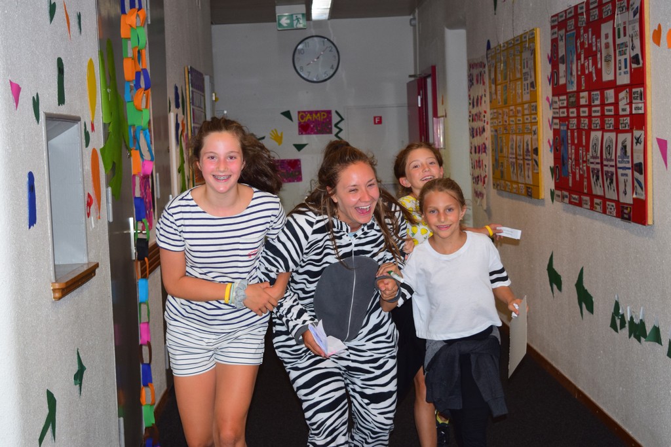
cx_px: 336
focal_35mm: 68
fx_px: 1258
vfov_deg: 20.2
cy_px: 224
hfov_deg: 29.9
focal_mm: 45
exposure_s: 1/200
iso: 800
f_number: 5
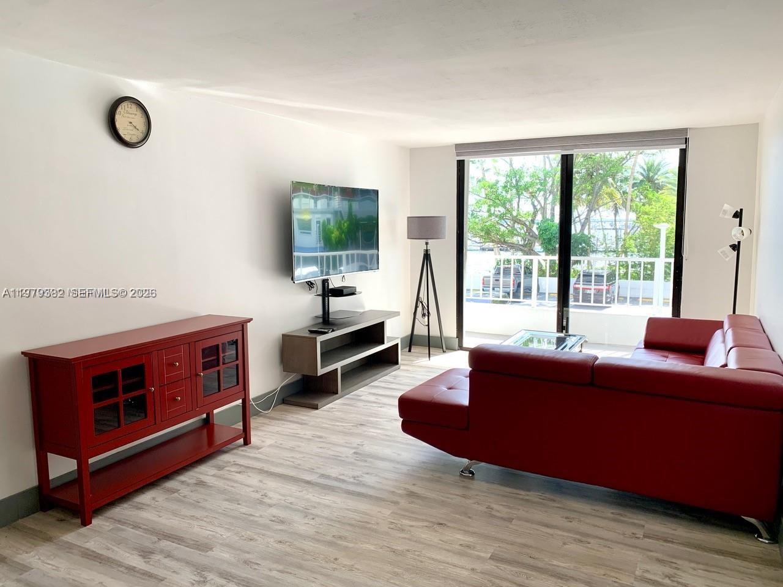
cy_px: 294
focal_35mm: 26
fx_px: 588
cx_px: 392
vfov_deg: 53.1
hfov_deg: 67.3
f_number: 1.8
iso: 40
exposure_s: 1/121
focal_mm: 4.25
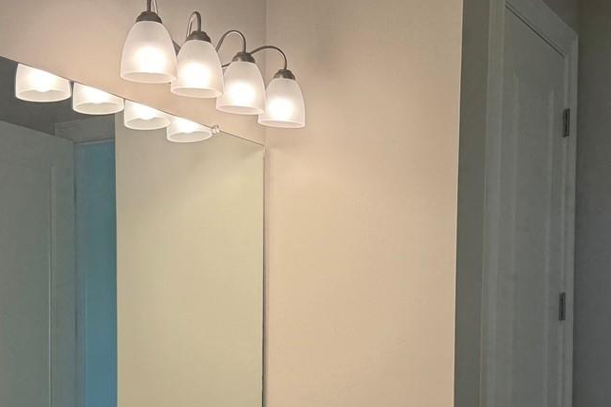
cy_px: 373
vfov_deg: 21.4
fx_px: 1052
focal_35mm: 62
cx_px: 300
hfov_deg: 32.4
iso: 80
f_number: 1.78
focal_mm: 6.76
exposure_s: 1/164
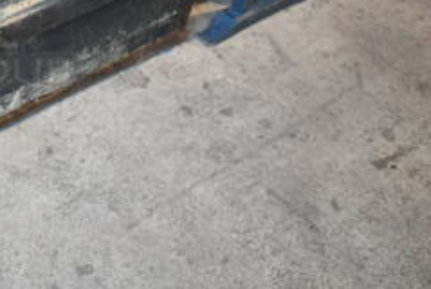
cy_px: -5
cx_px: -115
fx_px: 827
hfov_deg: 25.5
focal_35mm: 69
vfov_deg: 19.2
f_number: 3.5
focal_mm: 18
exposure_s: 1/30
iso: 1100
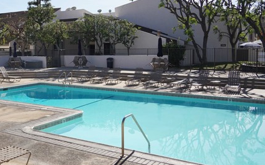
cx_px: 68
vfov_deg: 29.8
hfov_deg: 44.8
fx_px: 310
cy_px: 68
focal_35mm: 43
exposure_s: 1/640
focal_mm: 28
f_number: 5.6
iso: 100
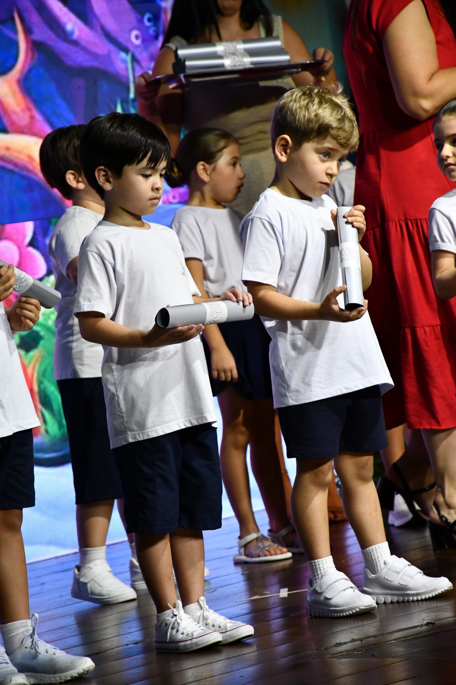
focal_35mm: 210
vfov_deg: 9.8
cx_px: 228
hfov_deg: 6.5
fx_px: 3990
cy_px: 342
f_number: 5.6
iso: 3200
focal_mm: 140
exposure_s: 1/320
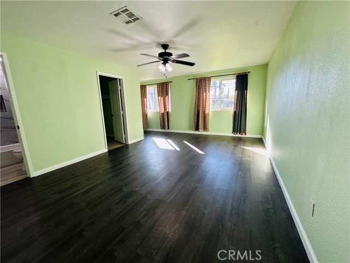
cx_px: 175
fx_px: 142
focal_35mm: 14
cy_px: 132
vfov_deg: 85.7
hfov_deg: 102.1
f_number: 2.2
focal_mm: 2.22
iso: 80
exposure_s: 1/120
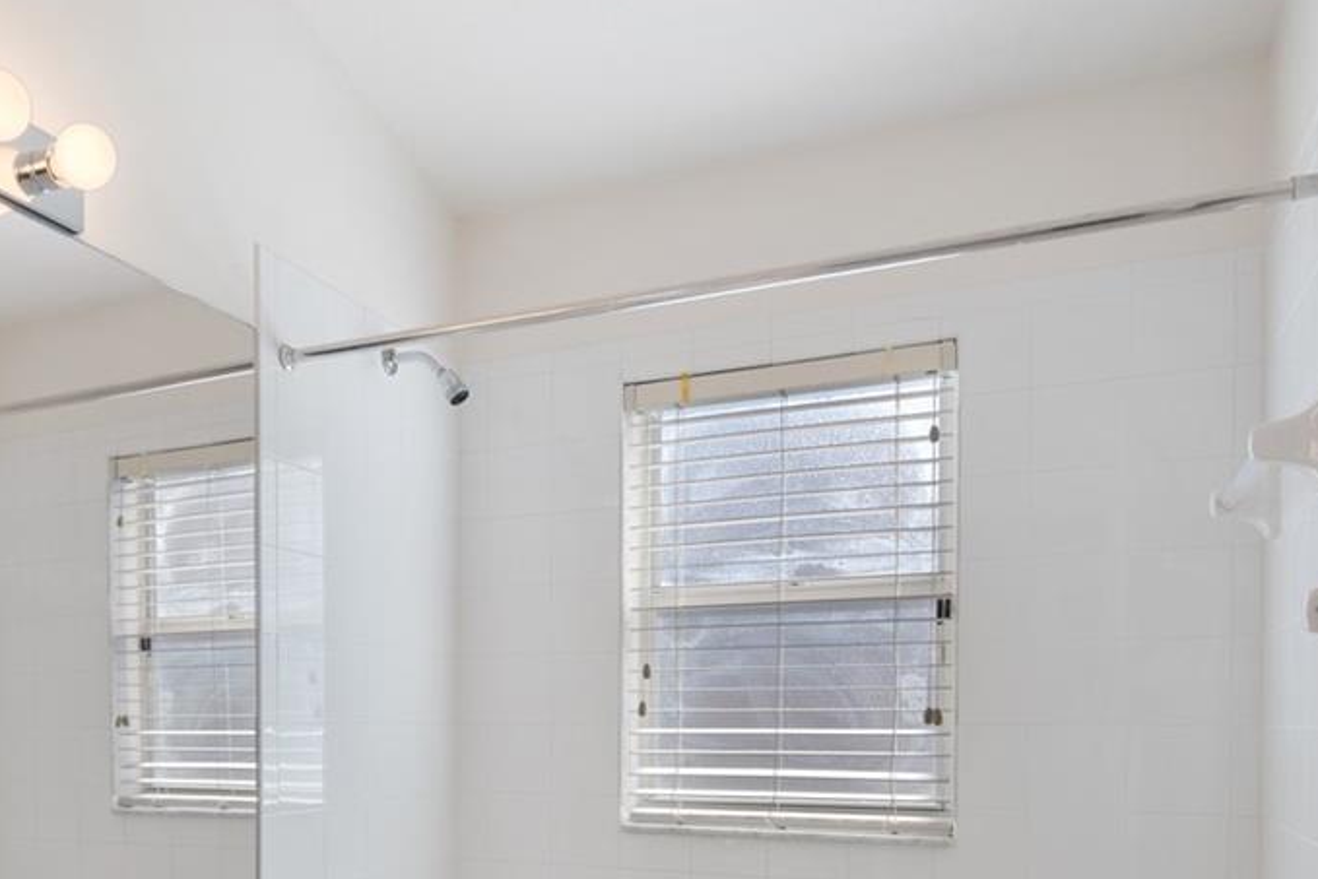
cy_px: 736
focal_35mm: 33
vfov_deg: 38.1
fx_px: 1208
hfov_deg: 55.3
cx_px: 384
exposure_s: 1/50
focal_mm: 14
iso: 250
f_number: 6.3
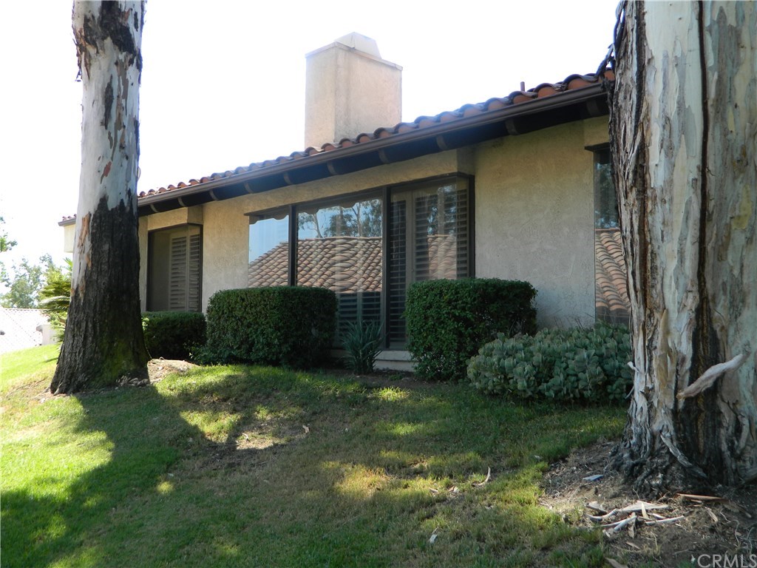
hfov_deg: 52.6
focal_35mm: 35
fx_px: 765
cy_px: 284
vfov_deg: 40.7
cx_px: 378
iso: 80
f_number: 3.3
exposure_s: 1/200
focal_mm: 6.2
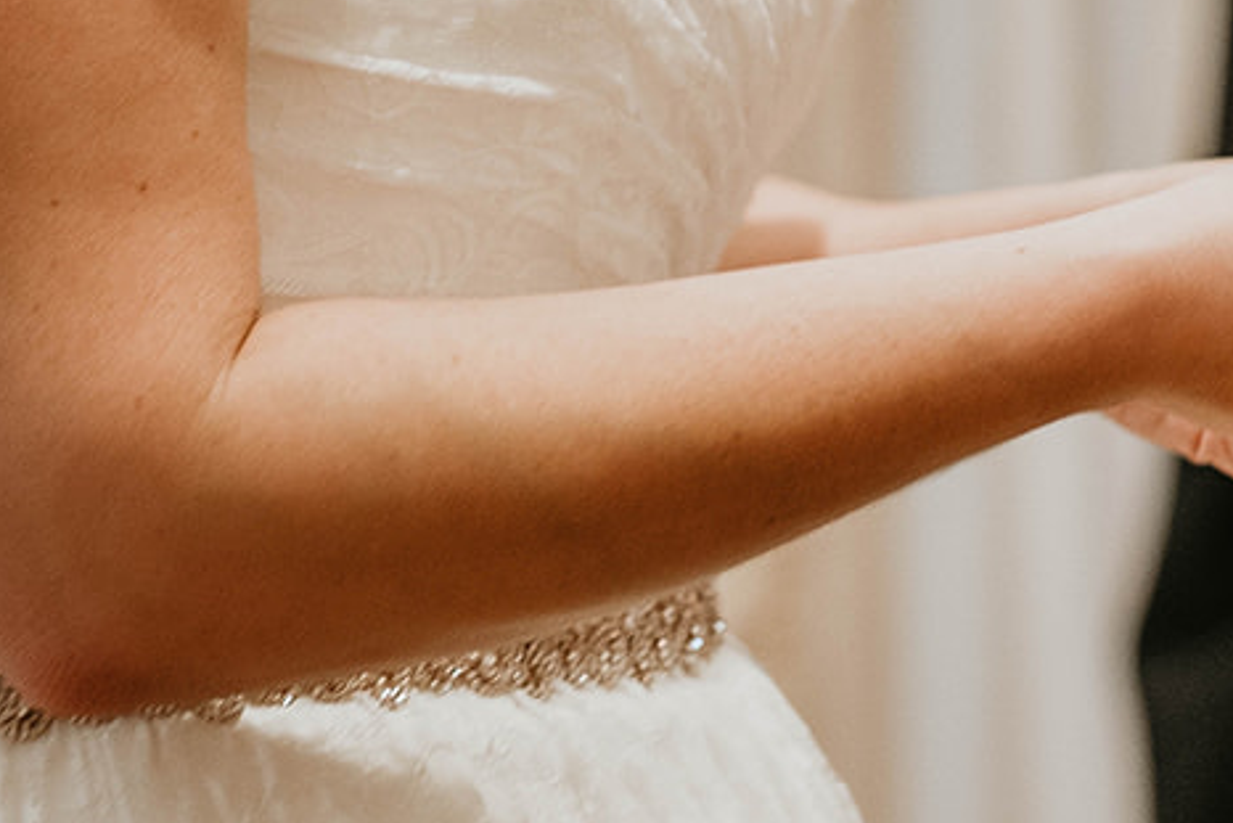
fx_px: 10004
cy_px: 628
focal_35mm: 292
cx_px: 1532
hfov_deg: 7.0
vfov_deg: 4.7
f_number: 1.8
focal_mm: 85
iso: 1250
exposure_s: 1/80
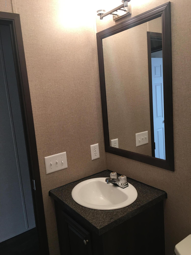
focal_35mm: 29
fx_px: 213
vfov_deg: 61.7
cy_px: 128
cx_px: 96
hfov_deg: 48.2
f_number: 2.2
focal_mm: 4.15
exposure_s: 1/15
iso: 32
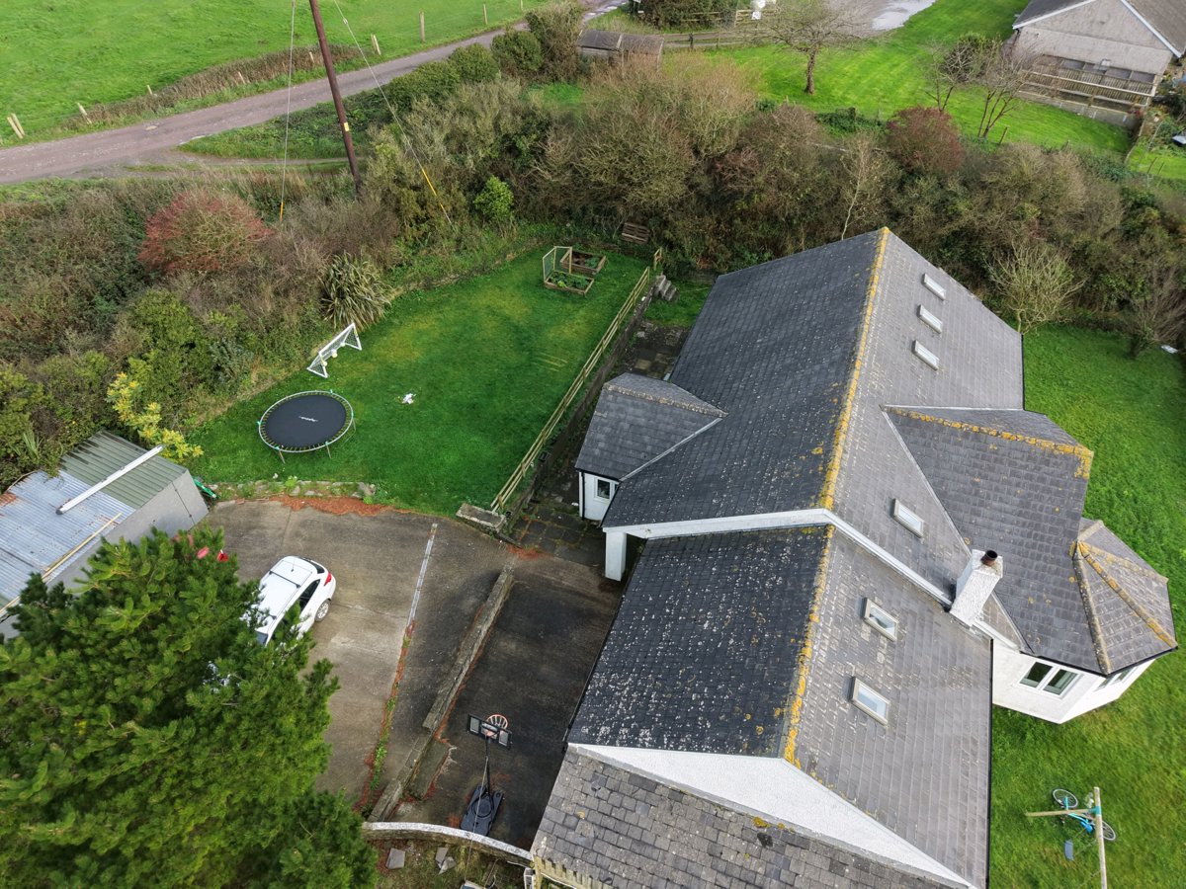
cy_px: 444
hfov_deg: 71.6
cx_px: 593
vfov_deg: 56.8
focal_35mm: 24
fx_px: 822
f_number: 1.8
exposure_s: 1/725
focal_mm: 8.67
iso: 280
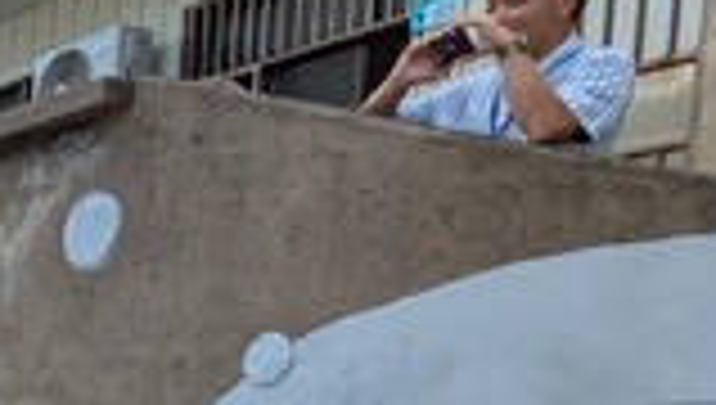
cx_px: -419
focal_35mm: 67
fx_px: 1274
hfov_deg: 23.5
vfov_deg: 16.9
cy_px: 544
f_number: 2.2
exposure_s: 1/1887
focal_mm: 1.83
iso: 44
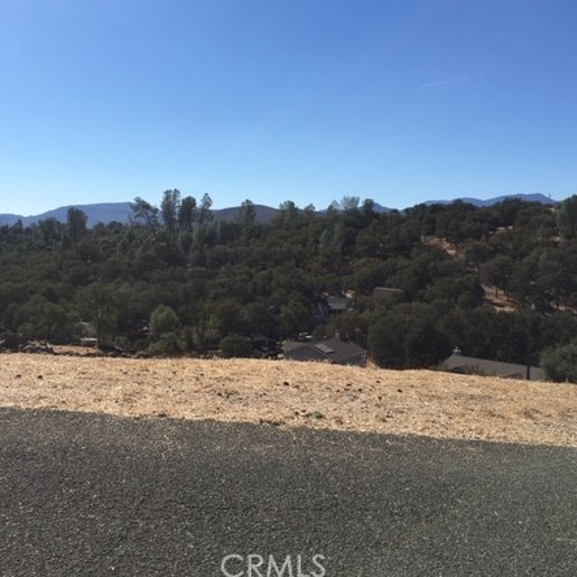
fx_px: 698
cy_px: 272
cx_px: 237
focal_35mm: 37
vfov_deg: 44.9
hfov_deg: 44.7
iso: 25
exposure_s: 1/2404
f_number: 2.2
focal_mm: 4.15
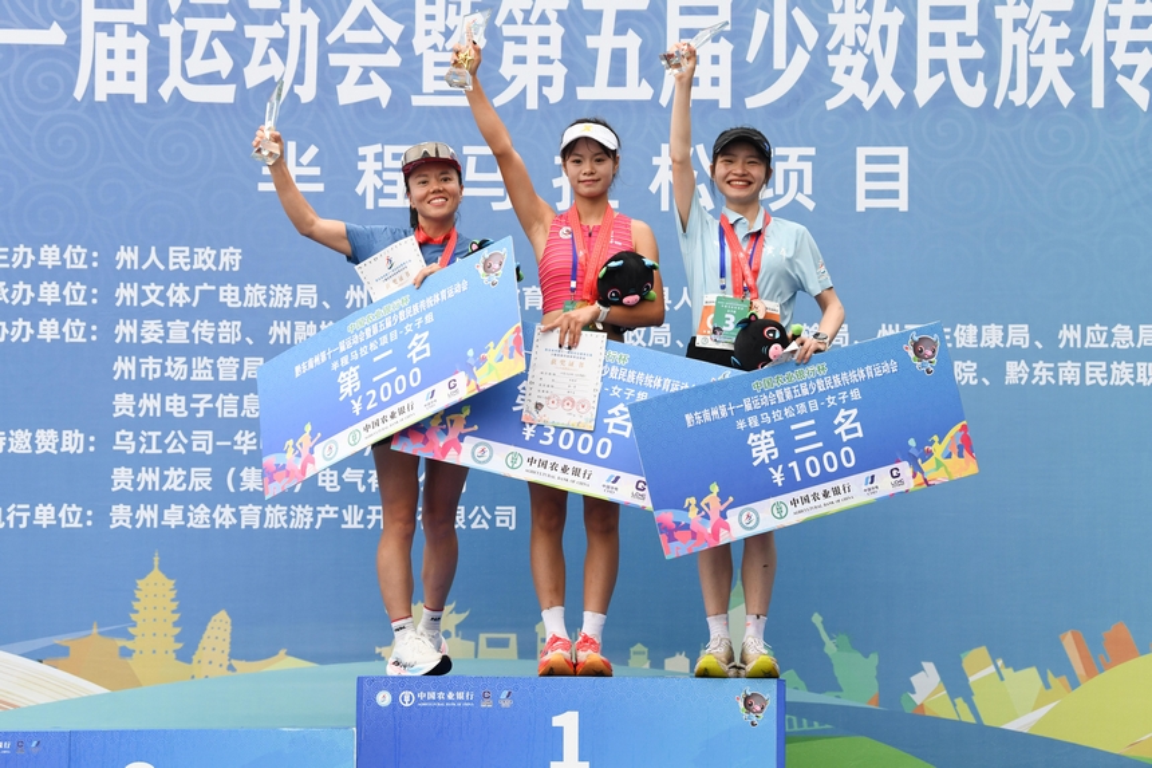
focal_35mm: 105
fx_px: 3359
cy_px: 384
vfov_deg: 13.0
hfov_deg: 19.5
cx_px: 576
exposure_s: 1/200
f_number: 5
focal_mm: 105
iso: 800
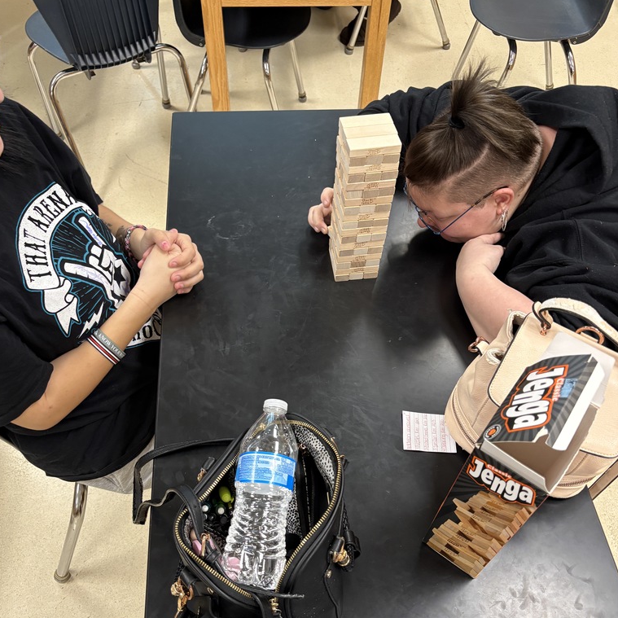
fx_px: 626
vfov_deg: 52.1
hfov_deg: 52.5
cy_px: 374
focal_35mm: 31
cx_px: 308
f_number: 1.6
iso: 200
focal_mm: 5.96
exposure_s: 1/60
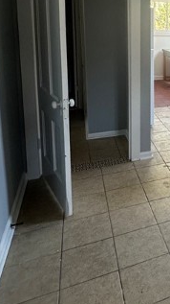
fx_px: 297
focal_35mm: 37
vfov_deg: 51.5
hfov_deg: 26.1
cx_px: 233
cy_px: 72
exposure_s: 1/99
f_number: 2.2
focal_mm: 2.22
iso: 100
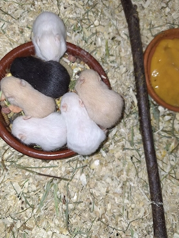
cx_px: 90
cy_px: 119
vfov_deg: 73.9
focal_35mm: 23
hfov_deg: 58.9
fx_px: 159
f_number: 1.8
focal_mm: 5.54
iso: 40
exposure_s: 1/123
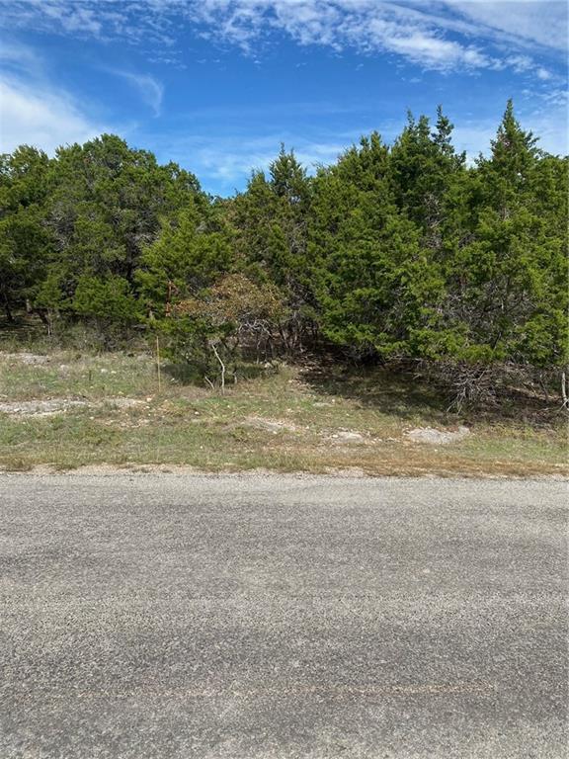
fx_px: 570
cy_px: 380
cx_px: 284
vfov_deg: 67.3
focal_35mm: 26
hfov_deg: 53.1
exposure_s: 1/2315
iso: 32
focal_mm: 4.25
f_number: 1.8
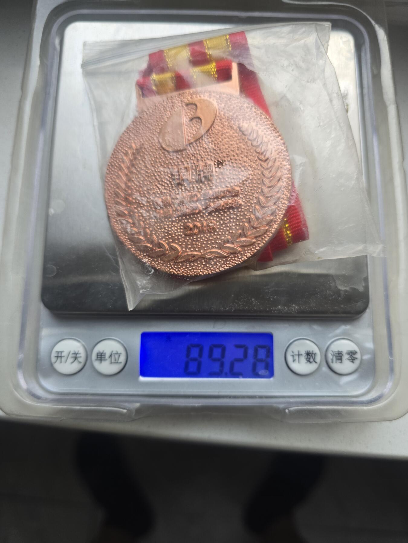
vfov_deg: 73.9
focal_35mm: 23
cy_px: 272
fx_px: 361
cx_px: 204
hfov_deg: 58.9
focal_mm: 6.3
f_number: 1.7
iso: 160
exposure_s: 1/100
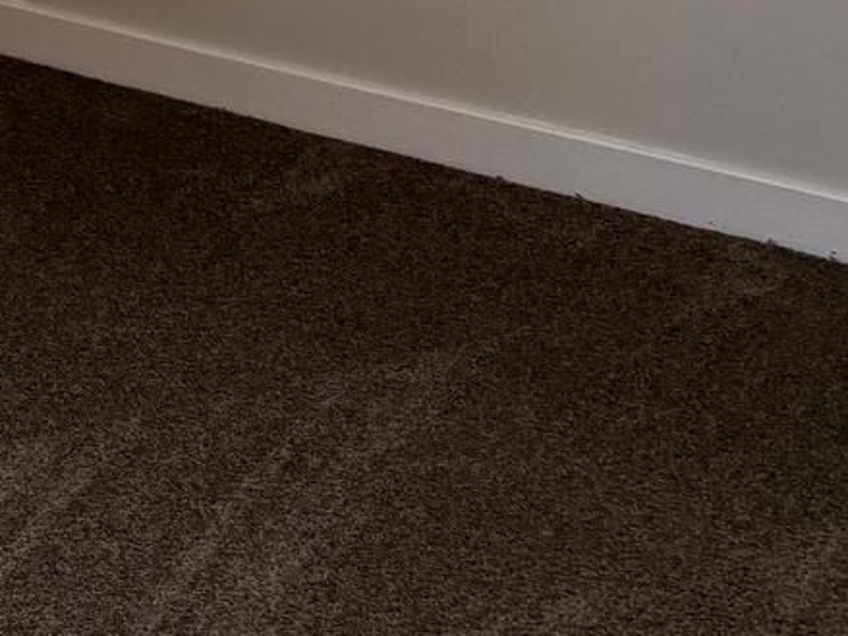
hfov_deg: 15.3
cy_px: -756
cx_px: -647
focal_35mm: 112
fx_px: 2743
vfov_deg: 11.5
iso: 200
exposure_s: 1/150
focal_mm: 6.76
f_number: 1.78
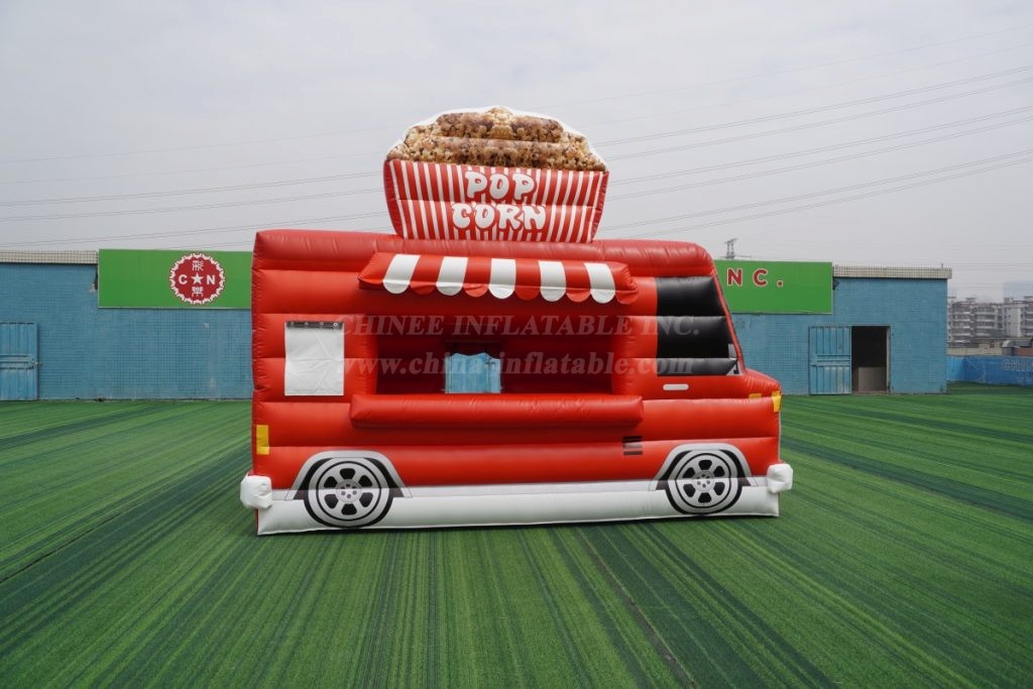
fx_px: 689
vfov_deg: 53.1
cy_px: 344
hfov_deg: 73.7
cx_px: 516
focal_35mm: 24
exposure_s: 1/320
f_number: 8
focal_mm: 16
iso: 100
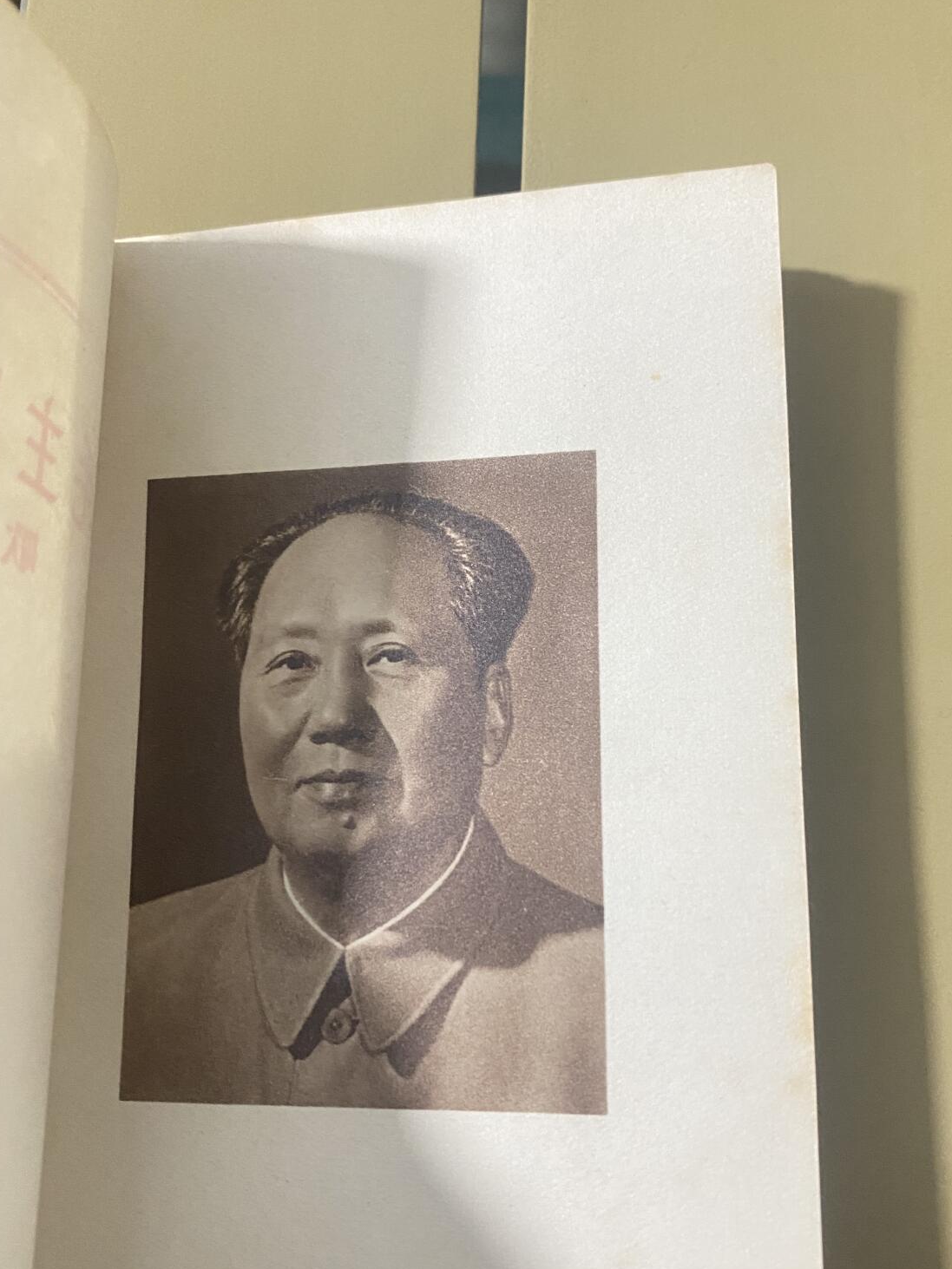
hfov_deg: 44.1
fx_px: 1174
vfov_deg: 56.6
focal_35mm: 32
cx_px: 496
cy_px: 729
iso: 200
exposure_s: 1/50
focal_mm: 4.25
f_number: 1.8
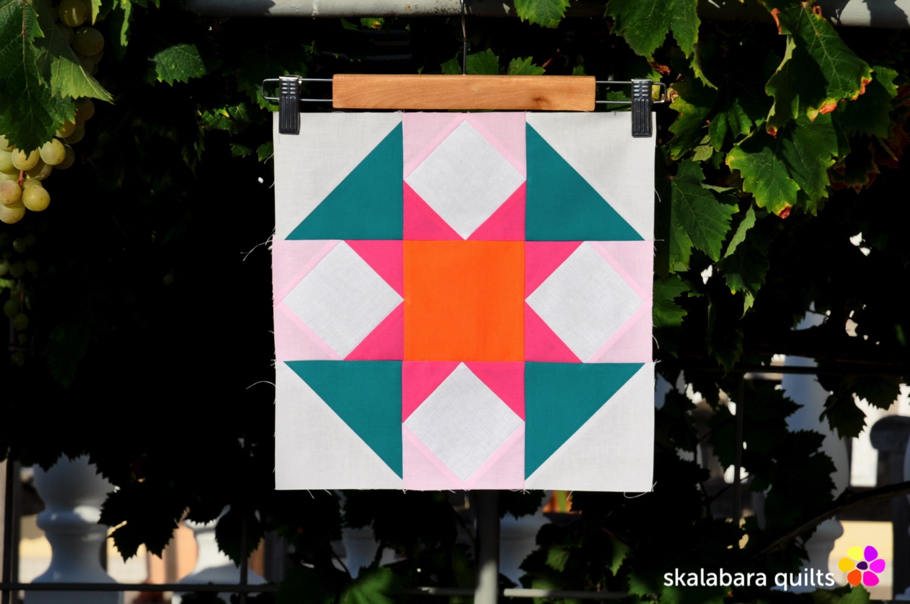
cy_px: 302
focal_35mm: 128
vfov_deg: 10.7
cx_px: 455
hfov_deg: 16.1
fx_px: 3218
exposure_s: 1/320
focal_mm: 85
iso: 200
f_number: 9
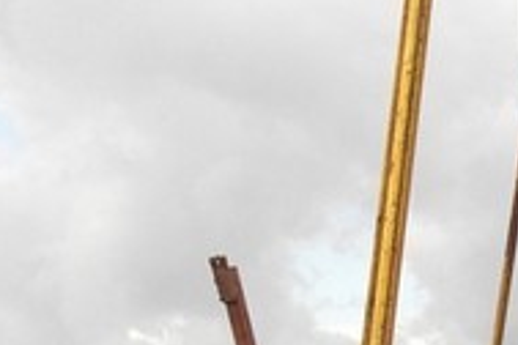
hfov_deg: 15.4
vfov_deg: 10.1
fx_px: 1856
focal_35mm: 129
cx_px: 611
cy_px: 589
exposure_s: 1/160
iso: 50
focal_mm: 6.9
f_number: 3
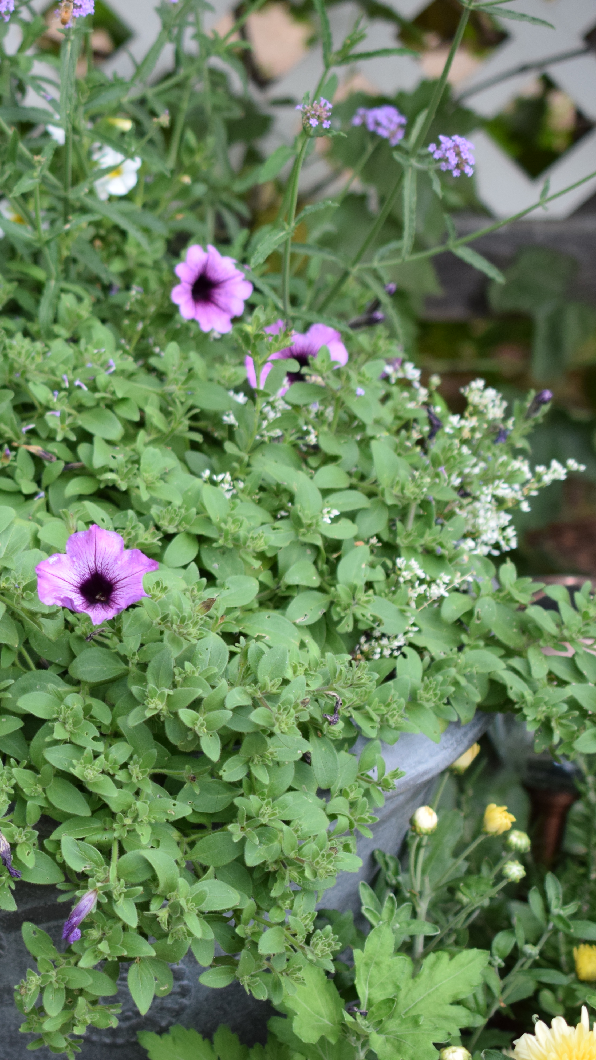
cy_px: 531
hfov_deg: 12.6
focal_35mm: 95
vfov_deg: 22.5
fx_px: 2669
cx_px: -6
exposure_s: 1/1600
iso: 640
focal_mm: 40
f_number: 2.8
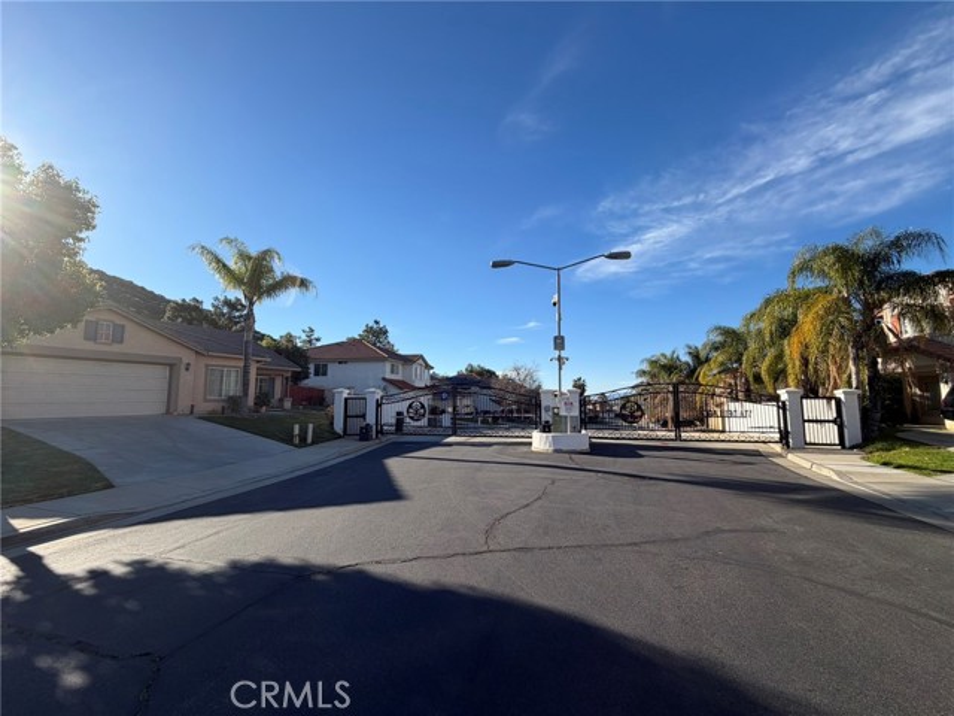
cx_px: 477
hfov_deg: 102.1
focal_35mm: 14
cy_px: 358
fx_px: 386
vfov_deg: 85.7
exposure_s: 1/770
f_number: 2.2
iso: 25
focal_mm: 2.22
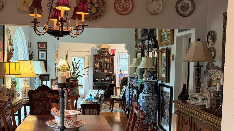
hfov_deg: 47.7
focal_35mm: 42
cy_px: 84
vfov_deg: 28.2
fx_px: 261
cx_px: 82
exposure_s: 1/60
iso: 320
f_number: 1.78
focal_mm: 6.76
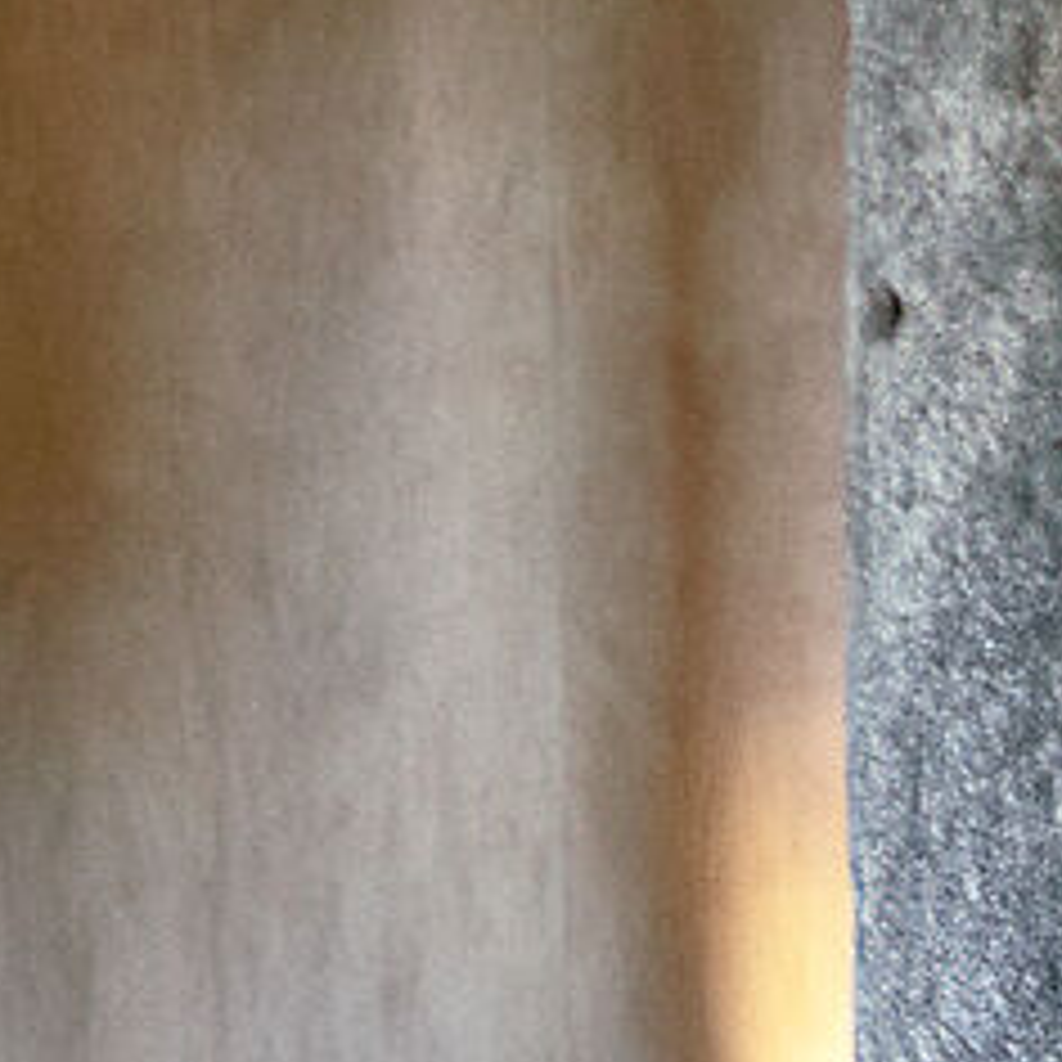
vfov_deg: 5.8
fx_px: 10517
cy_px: -54
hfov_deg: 5.2
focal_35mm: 303
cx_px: -3132
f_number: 4
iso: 640
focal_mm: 35
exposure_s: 1/100
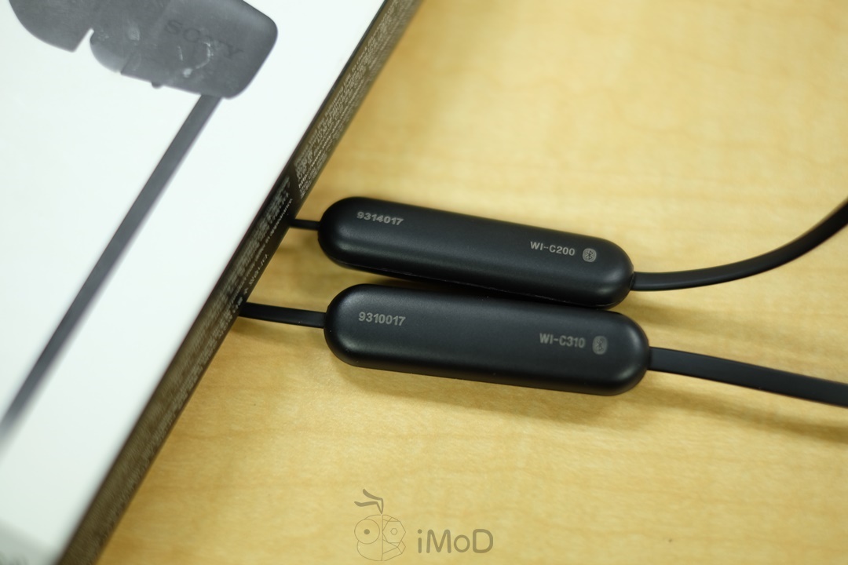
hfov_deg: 37.5
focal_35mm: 53
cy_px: 282
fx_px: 1248
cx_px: 424
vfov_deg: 25.5
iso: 200
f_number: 1.8
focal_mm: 35
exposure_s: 1/60
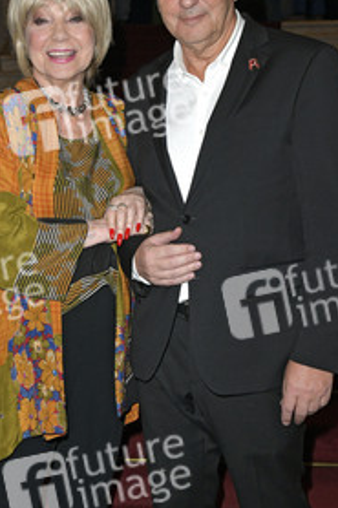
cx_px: 150
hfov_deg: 29.2
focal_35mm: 46
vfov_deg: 42.6
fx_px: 649
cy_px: 205
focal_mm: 32
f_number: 7.1
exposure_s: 1/250
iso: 1600
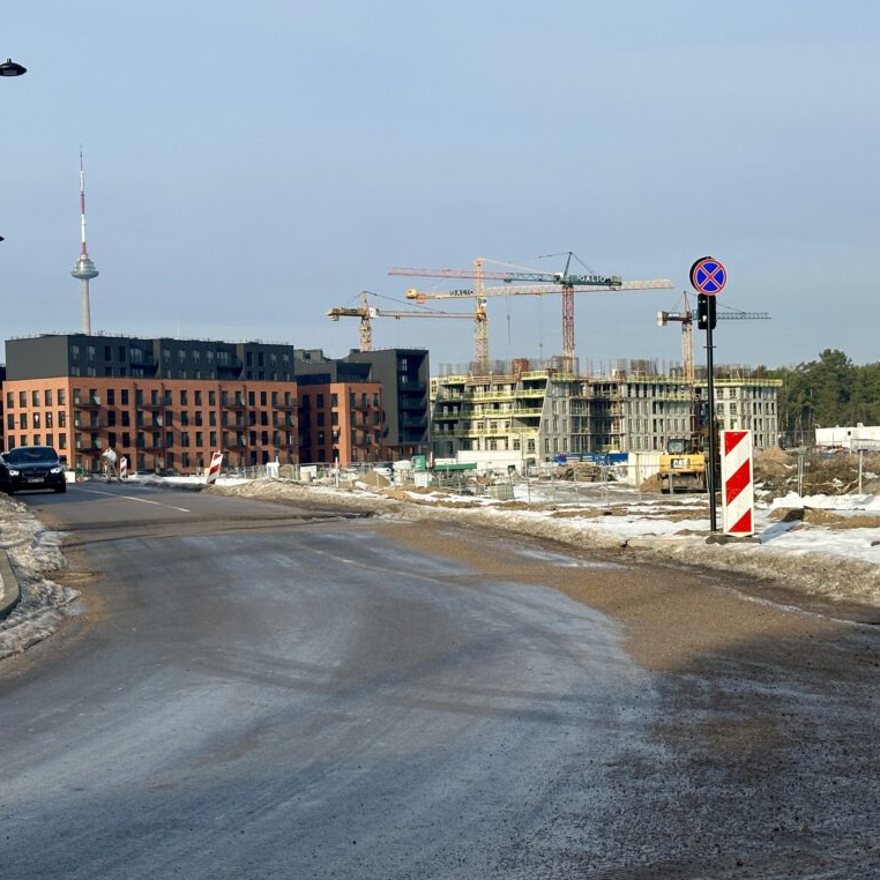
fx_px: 1639
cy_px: 439
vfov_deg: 30.0
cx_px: 301
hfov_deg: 29.9
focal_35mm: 57
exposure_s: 1/5000
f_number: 1.78
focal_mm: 6.86
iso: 64
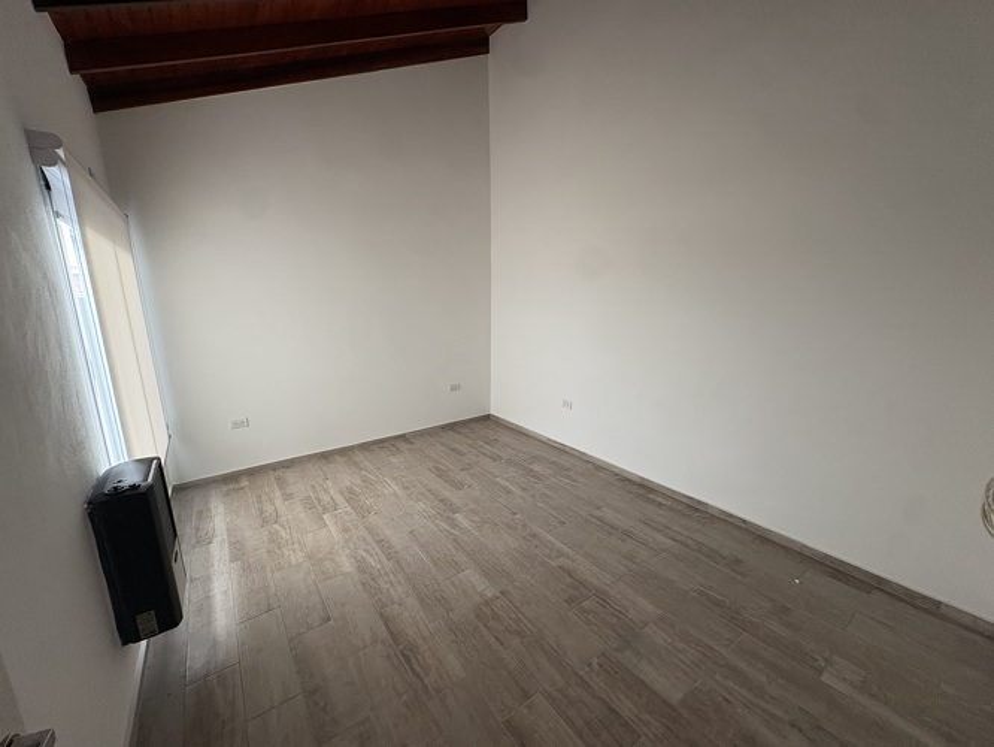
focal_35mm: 14
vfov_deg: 85.7
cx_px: 497
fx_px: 402
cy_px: 374
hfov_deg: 102.0
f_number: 2.2
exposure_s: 1/72
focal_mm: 2.22
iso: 250
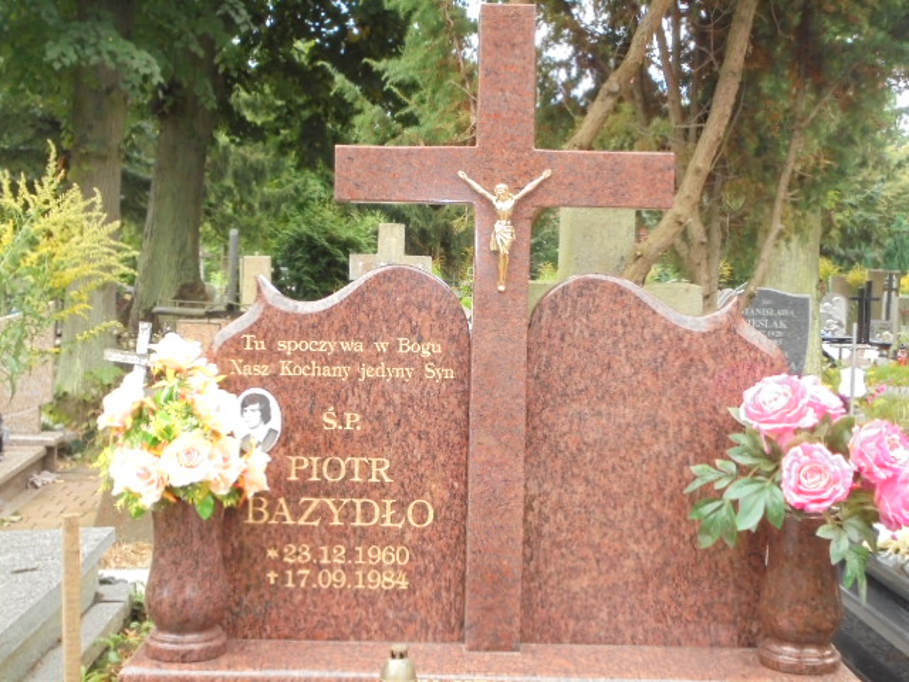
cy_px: 341
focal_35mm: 49
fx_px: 1287
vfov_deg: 29.7
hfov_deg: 38.9
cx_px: 454
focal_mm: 8.9
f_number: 4.8
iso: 400
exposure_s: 1/60
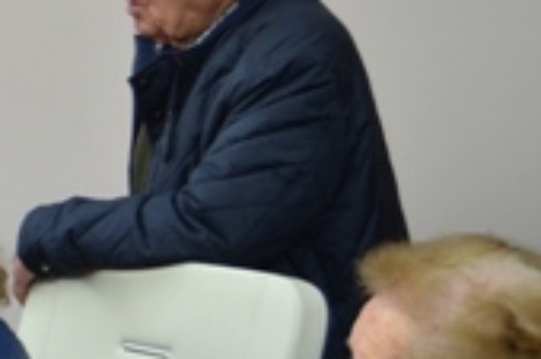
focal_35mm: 113
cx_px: -474
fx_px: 1696
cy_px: 292
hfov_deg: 15.3
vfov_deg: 12.0
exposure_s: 1/60
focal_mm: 20
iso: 720
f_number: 4
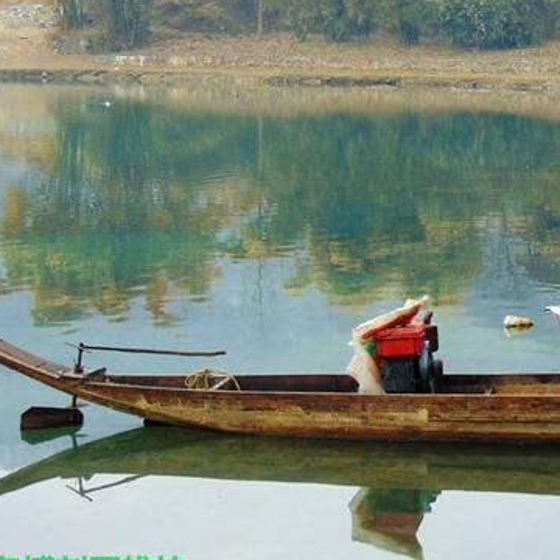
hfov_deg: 16.3
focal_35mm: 106
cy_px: 176
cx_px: 475
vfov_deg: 16.4
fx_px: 1940
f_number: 3.6
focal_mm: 10.8
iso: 80
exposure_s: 1/60
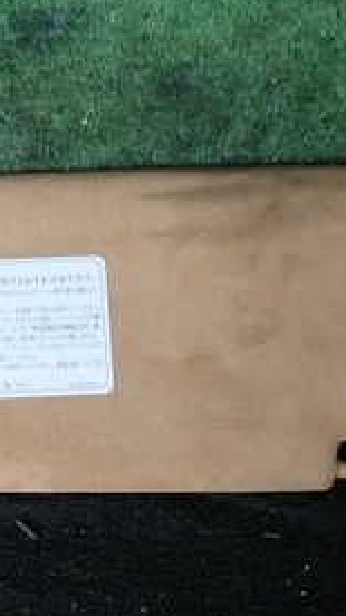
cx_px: -83
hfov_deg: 16.2
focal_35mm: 71
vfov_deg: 29.7
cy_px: 257
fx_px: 1159
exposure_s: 1/60
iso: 100
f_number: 2.3
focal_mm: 5.4
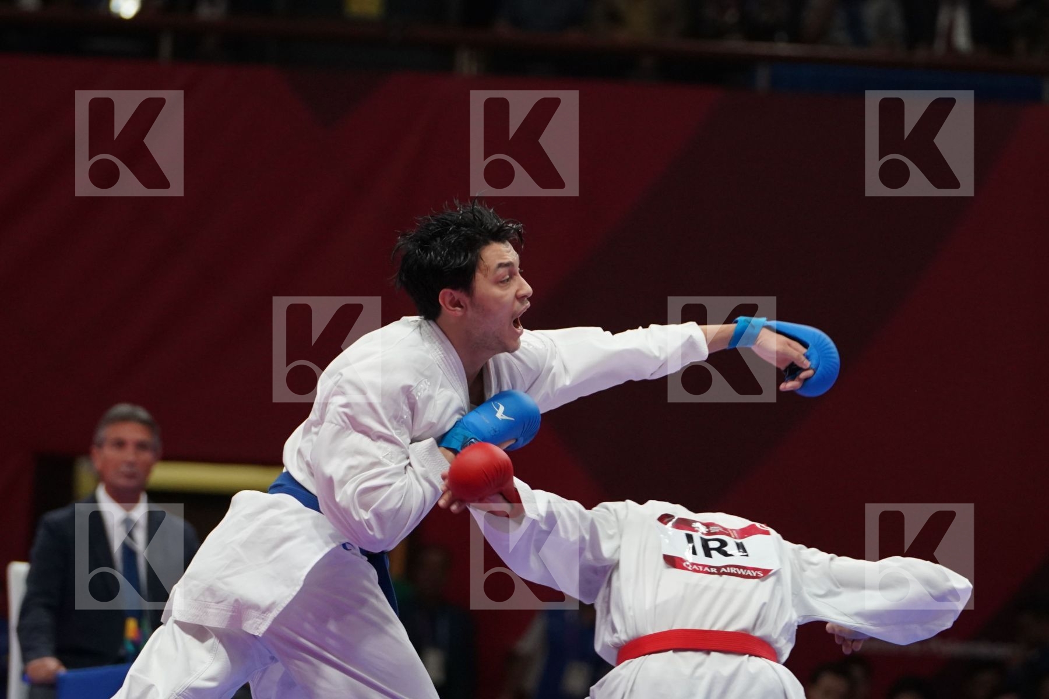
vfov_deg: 5.1
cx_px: 524
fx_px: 7779
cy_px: 350
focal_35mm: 267
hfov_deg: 7.7
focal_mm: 178
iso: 2500
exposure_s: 1/1000
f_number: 4
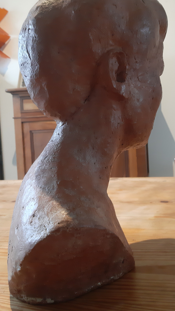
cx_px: 97
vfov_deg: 57.9
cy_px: 141
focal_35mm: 34
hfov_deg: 34.6
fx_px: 280
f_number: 1.7
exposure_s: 1/25
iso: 400
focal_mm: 3.93
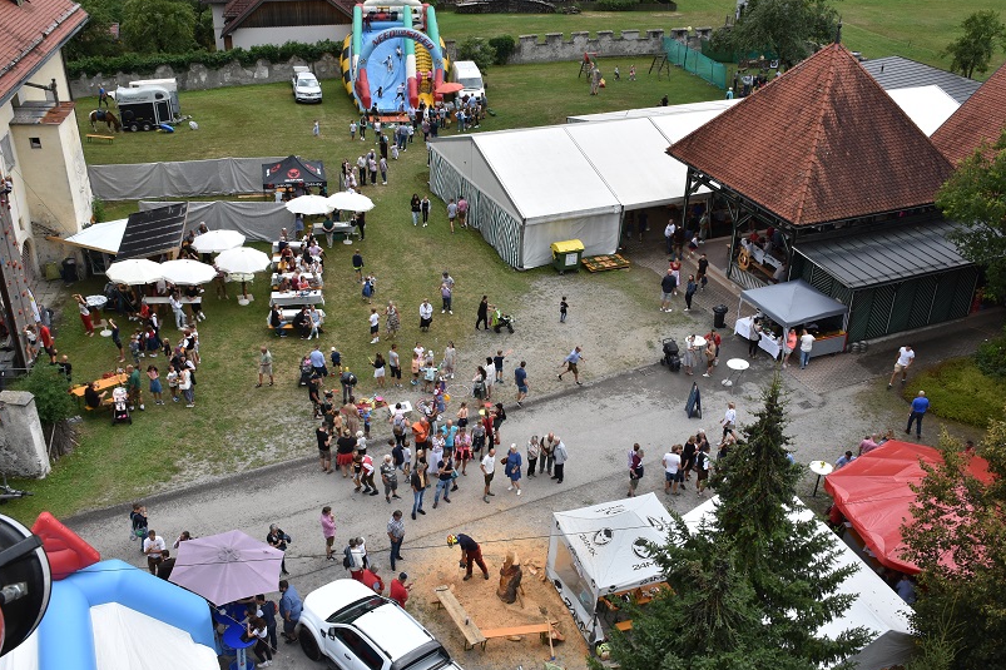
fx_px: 1034
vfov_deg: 35.9
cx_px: 490
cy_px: 339
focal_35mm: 37
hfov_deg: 51.9
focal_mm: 22
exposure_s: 1/500
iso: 400
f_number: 11
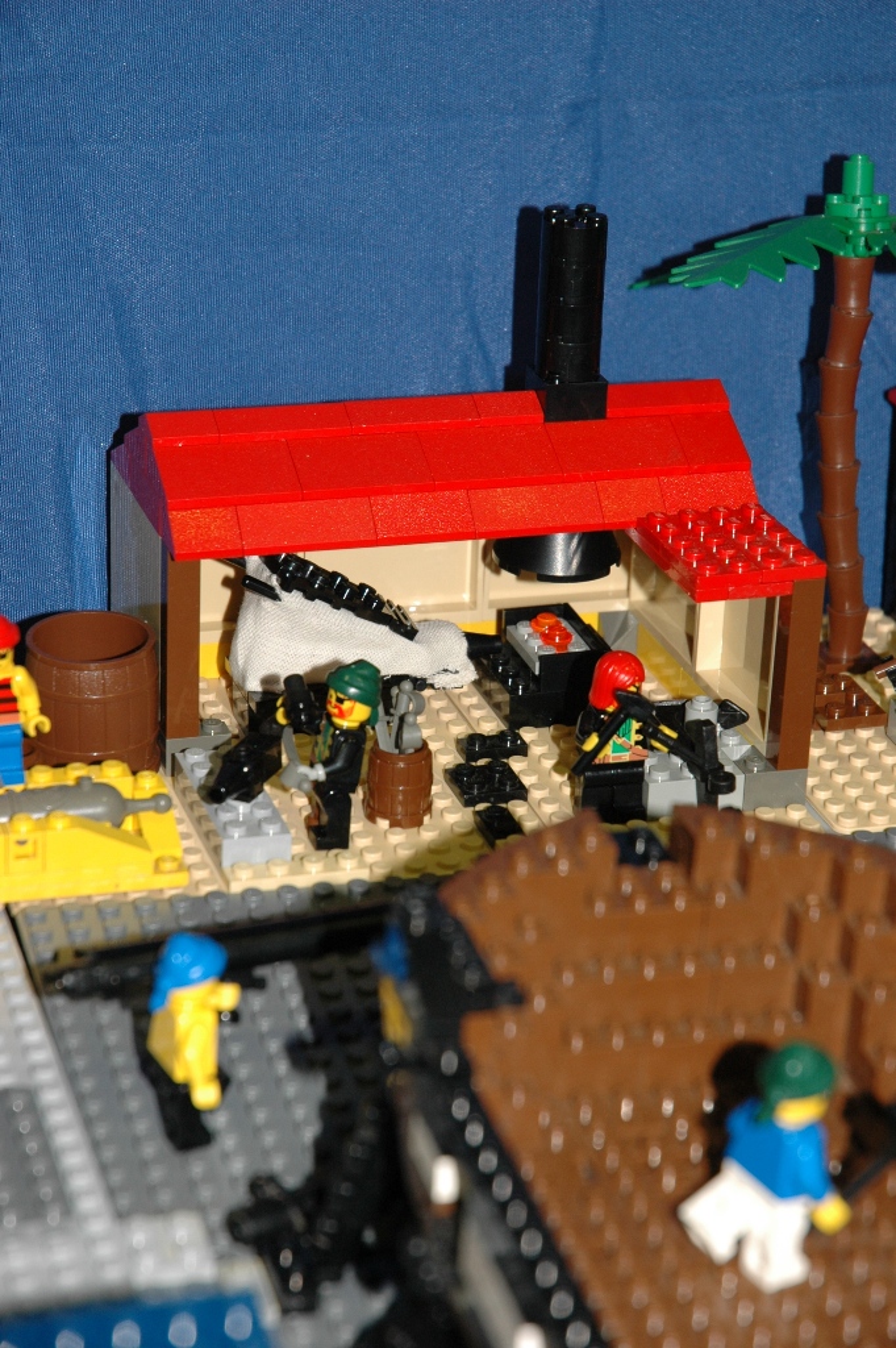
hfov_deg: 13.0
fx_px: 3926
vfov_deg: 19.5
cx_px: 448
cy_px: 674
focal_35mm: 105
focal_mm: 70
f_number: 6.3
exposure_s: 1/30
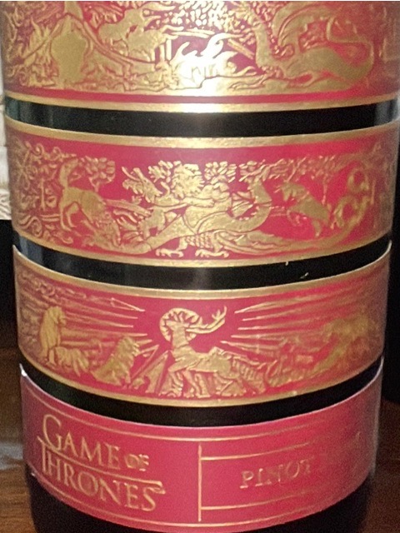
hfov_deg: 46.8
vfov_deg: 60.0
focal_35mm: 30
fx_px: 462
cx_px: 200
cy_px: 266
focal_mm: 1.54
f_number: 2.4
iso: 320
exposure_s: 1/58
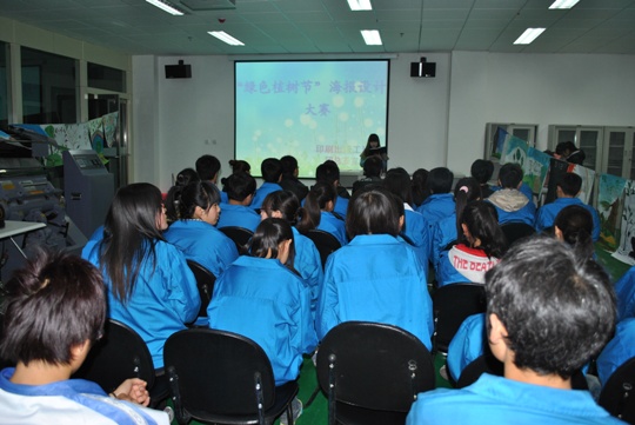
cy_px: 212
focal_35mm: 30
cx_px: 318
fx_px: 530
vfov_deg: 43.7
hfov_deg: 61.9
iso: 200
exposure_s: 1/60
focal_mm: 20
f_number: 3.8
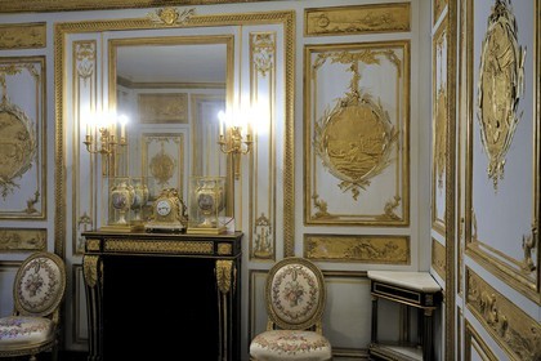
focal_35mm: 32
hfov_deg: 58.7
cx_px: 270
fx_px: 481
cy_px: 180
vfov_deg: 41.1
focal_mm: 32
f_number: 8
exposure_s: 6
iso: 200
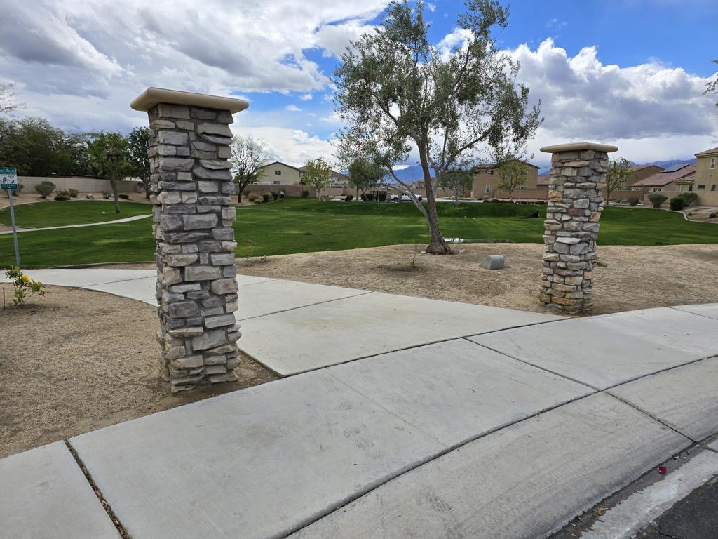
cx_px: 359
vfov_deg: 58.9
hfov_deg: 73.9
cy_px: 270
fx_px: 477
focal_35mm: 23
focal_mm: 6.3
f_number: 1.7
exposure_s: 1/1252
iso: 12
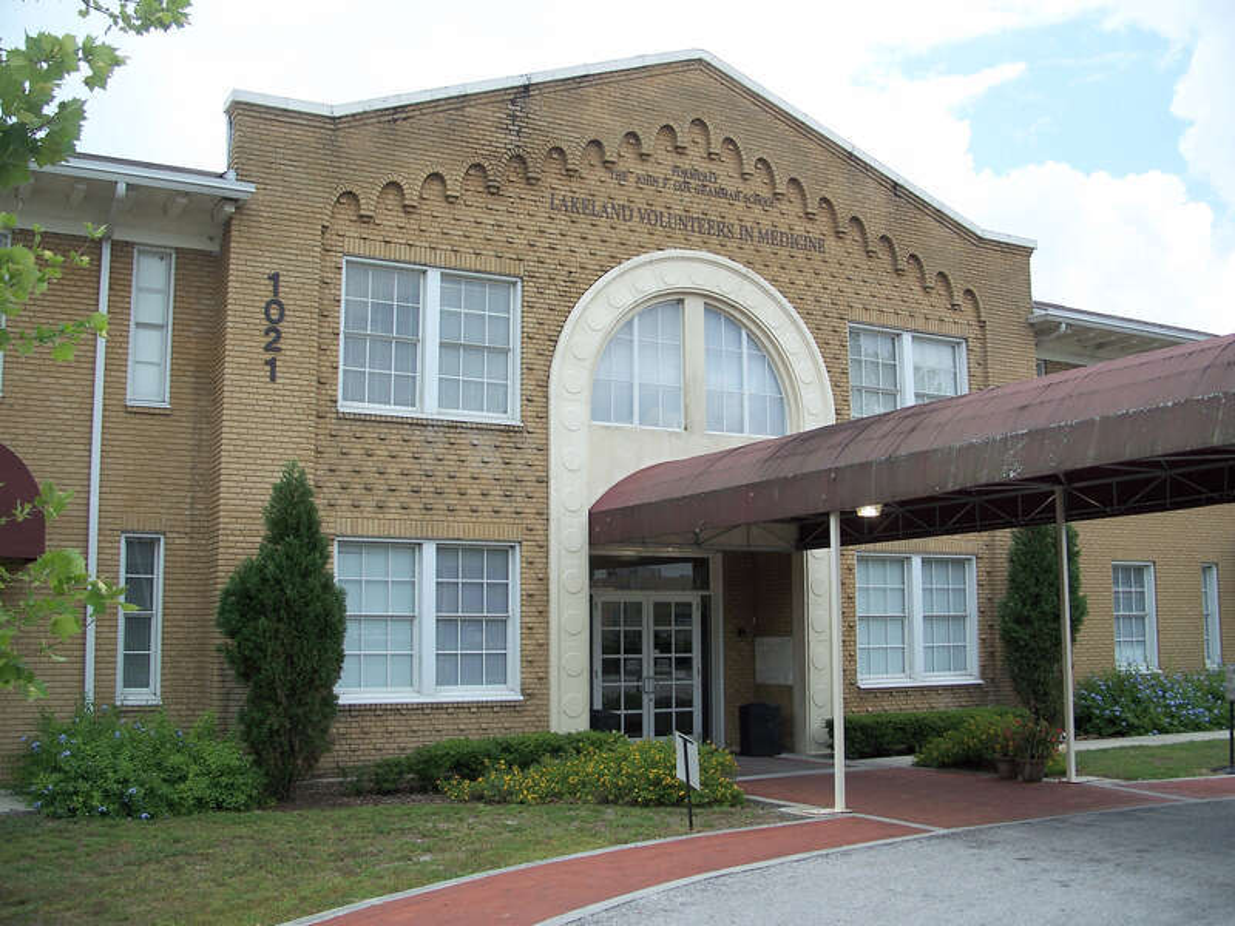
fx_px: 1320
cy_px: 463
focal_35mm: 37
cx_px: 618
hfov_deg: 50.1
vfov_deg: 38.7
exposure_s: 1/500
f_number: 2.8
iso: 64
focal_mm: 7.8
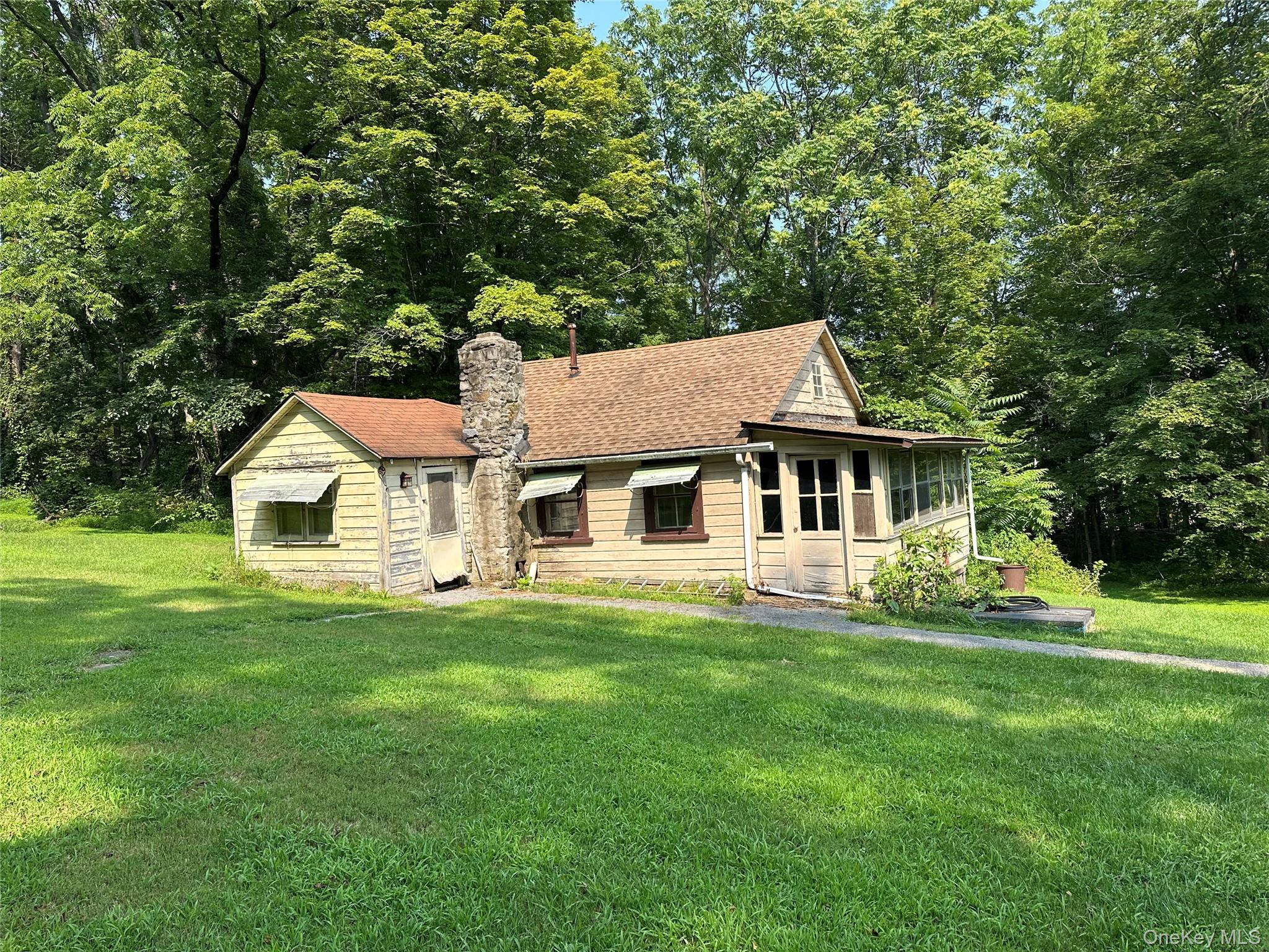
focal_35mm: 24
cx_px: 634
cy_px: 476
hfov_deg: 71.6
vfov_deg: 56.8
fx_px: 880
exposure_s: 1/1692
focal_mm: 6.86
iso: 80
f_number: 1.78
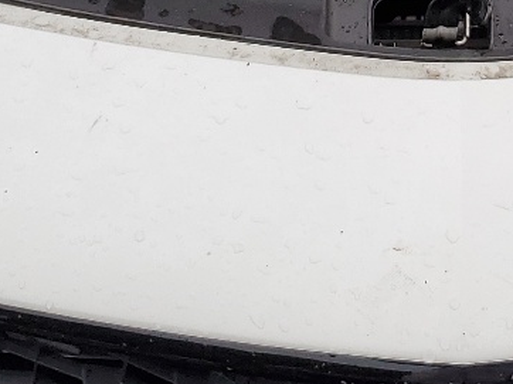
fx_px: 1703
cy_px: -150
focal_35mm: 115
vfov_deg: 12.4
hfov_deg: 16.9
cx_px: 469
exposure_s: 1/294
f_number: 1.5
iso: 50
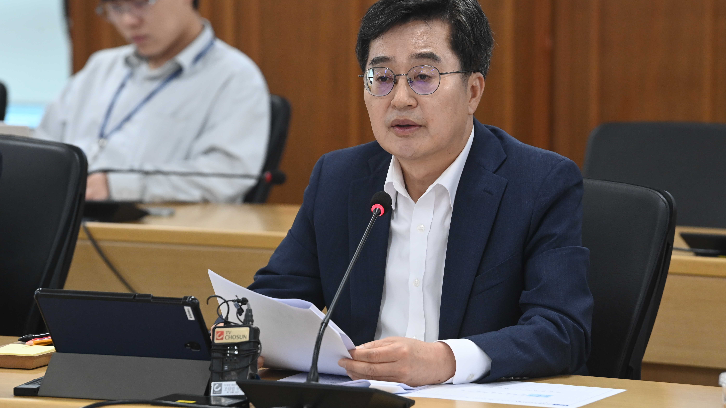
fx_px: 3735
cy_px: 170
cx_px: 363
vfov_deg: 6.3
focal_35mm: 194
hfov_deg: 11.1
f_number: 5.6
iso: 4000
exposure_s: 1/200
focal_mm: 185
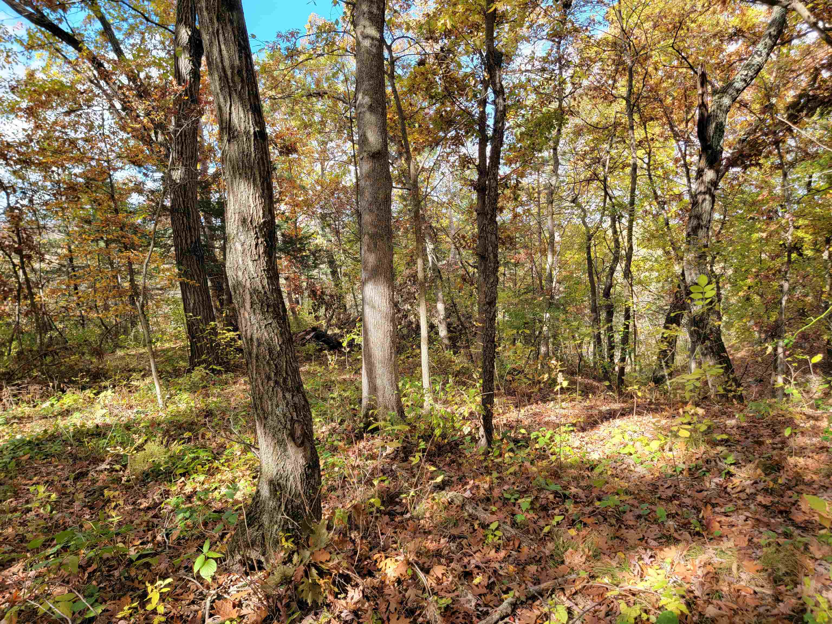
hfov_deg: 71.6
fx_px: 577
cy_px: 312
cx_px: 416
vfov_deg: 56.8
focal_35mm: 24
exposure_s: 1/120
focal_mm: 6.7
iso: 20
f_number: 1.8
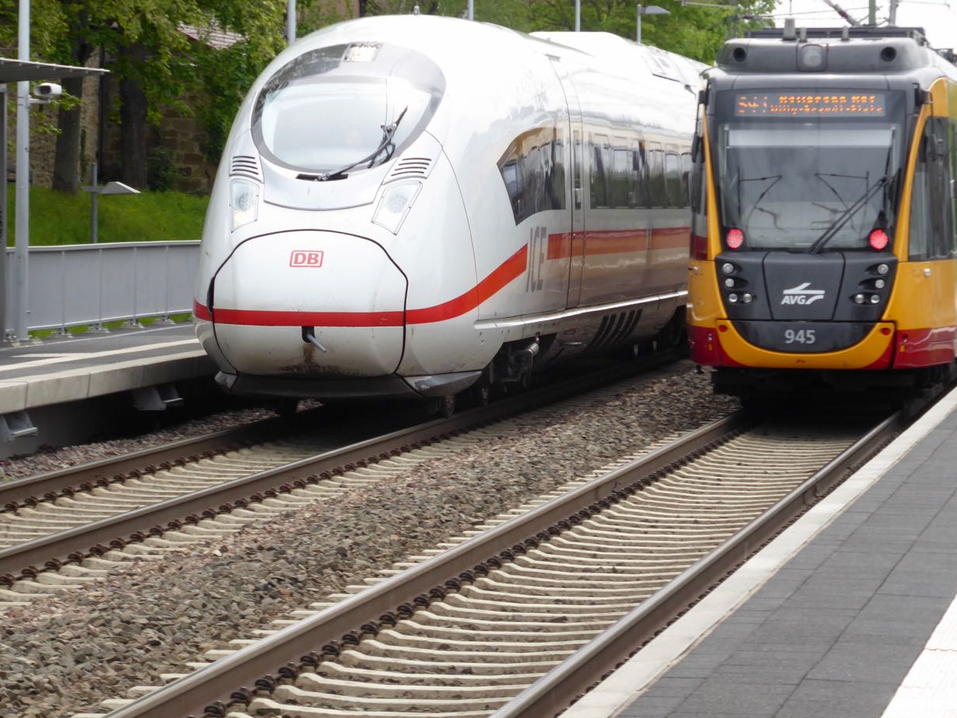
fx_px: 5530
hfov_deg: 9.9
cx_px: 468
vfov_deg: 7.4
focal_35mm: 200
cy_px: 345
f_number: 5.6
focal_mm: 30.9
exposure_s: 1/320
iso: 160
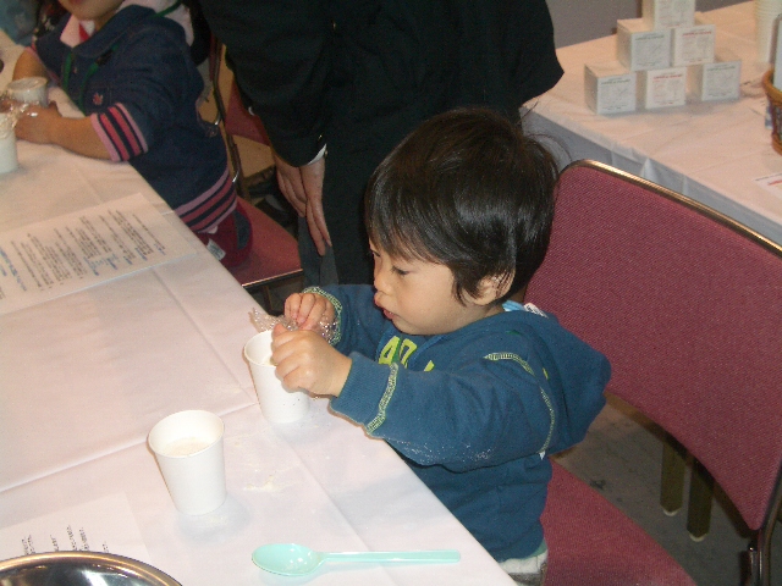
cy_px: 293
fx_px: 1107
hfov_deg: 38.9
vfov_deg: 29.7
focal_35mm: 49
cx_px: 391
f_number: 3.1
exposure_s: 1/60
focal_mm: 8.2
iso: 100
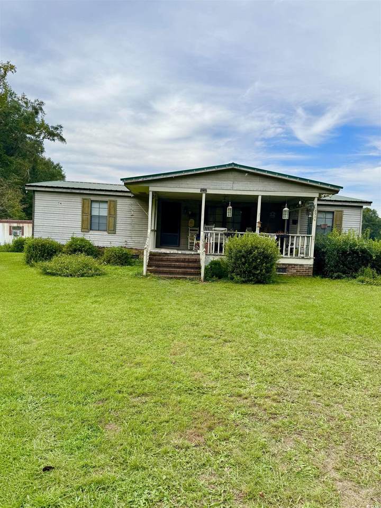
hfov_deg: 56.8
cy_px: 254
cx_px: 190
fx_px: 352
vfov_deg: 71.6
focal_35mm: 24
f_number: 1.78
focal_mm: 6.76
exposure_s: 1/3597
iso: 80
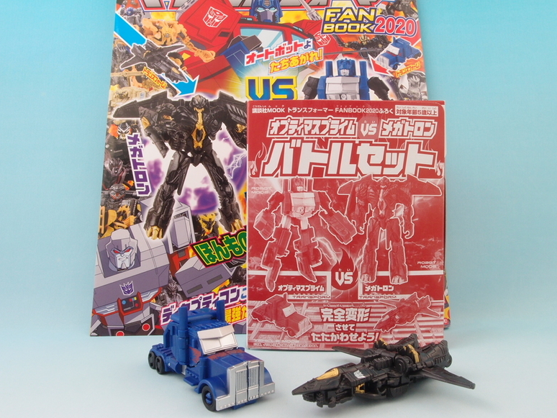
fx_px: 499
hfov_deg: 58.3
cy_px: 204
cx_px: 281
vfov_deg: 45.5
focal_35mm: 31
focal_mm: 6.48
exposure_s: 1
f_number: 8
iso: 100
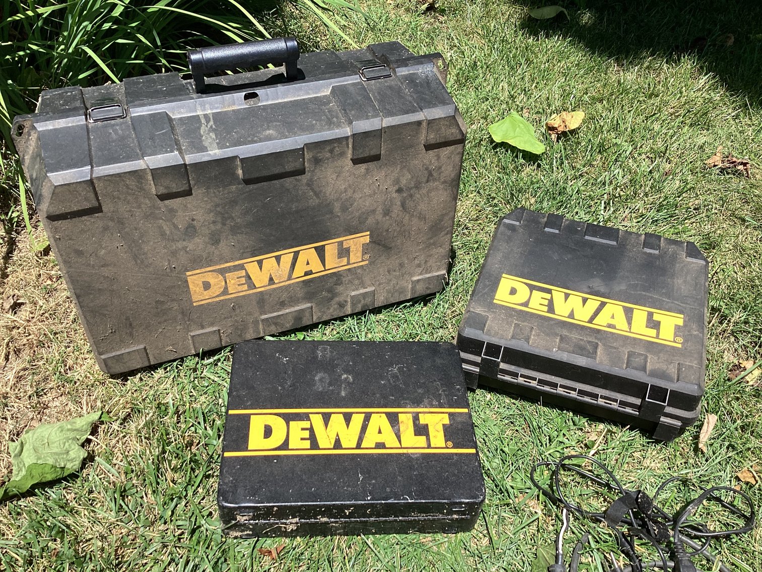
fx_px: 682
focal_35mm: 31
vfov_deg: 45.4
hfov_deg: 58.3
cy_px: 286
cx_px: 381
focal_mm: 3.3
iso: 25
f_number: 2.4
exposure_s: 1/769
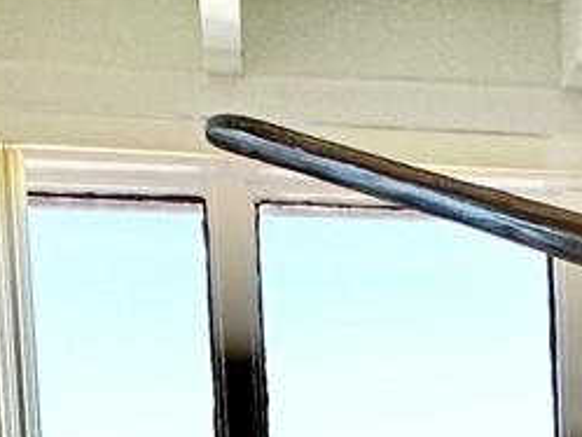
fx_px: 1514
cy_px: 1290
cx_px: 435
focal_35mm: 90
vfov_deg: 11.0
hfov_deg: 21.6
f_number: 2.2
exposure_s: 1/120
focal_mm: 2.22
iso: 125
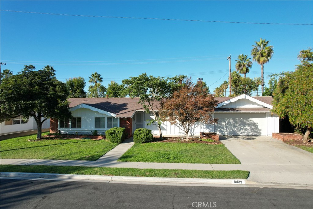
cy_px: 104
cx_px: 156
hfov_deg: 78.6
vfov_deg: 57.2
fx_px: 191
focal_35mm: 22
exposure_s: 1/1250
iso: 100
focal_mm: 8.38
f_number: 2.8
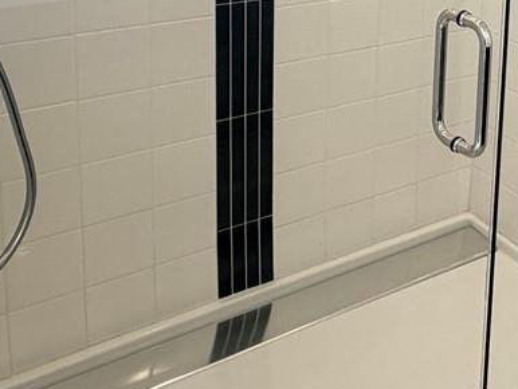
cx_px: 560
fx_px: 868
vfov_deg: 23.3
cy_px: -66
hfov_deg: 30.1
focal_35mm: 58
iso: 125
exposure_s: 1/120
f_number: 2.2
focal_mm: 2.22
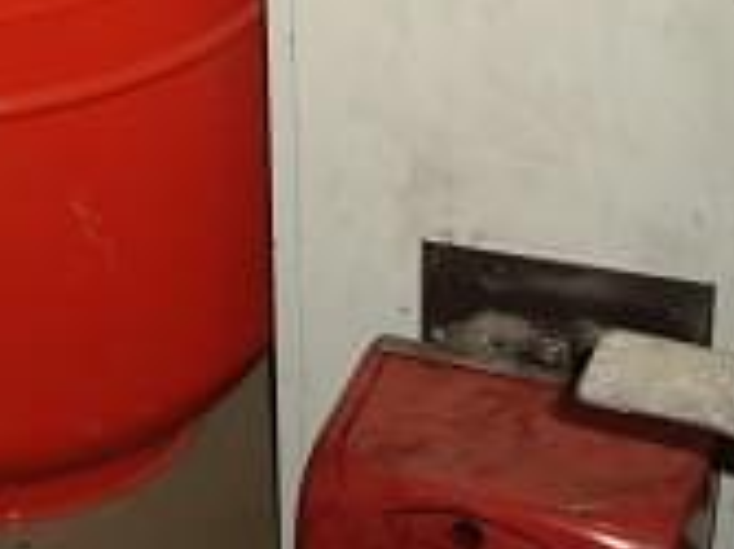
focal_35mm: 109
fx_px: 2310
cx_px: 169
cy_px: -99
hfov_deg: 17.9
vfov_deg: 13.2
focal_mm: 7.9
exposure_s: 1/40
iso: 200
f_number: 2.8
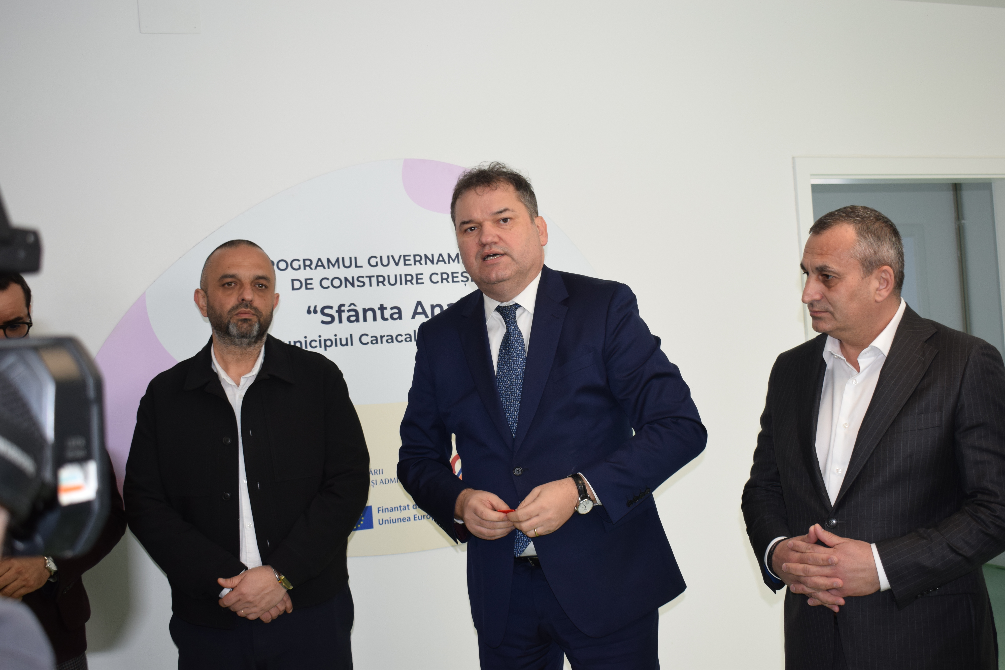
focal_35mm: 45
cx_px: 502
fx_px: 1256
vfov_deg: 29.9
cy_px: 335
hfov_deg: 43.6
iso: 500
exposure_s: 1/125
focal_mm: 30
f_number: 5.6
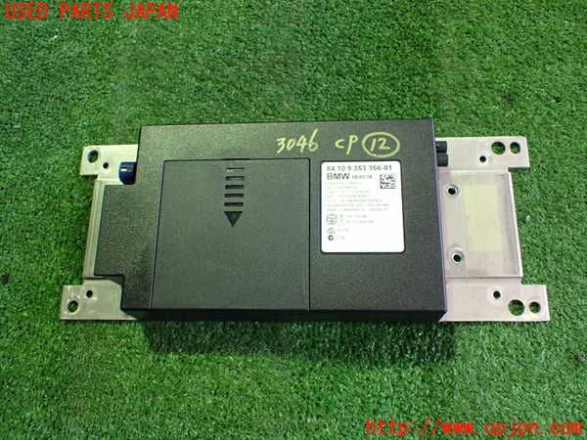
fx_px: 509
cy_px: 220
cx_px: 294
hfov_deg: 60.0
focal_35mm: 30
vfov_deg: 46.8
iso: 800
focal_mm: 5.4
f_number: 2.3
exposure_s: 1/80
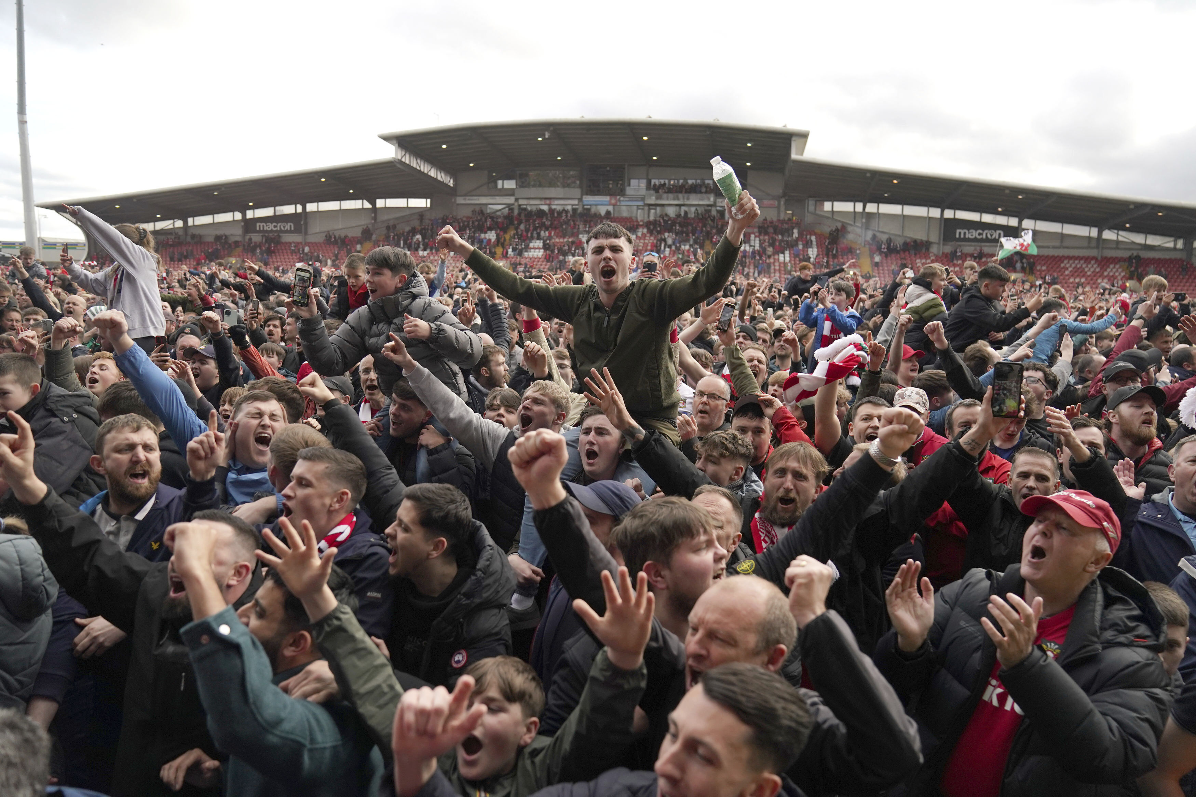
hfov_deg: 73.7
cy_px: 398
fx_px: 797
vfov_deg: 53.1
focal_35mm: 24
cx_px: 598
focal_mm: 24
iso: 1000
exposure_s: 1/5000
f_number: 3.2
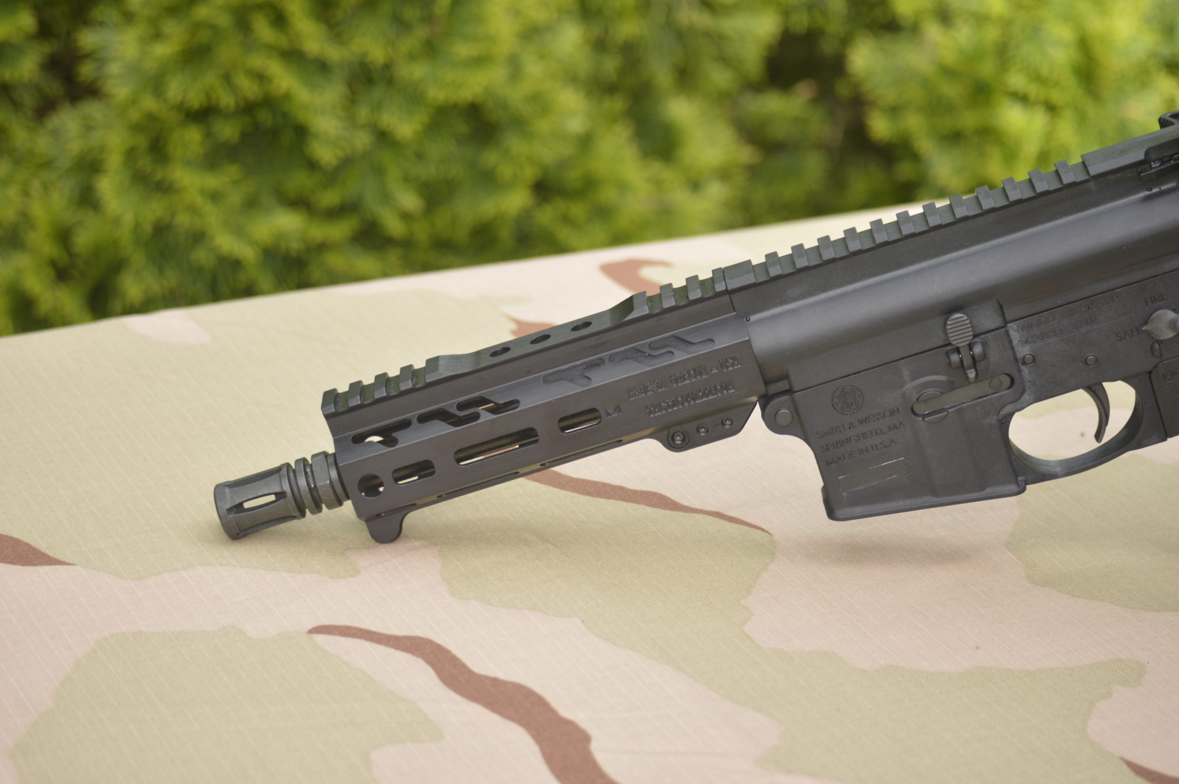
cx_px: 590
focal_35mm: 82
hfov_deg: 24.6
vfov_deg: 16.5
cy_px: 392
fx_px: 2700
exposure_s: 1/125
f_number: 4
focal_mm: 55
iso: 140
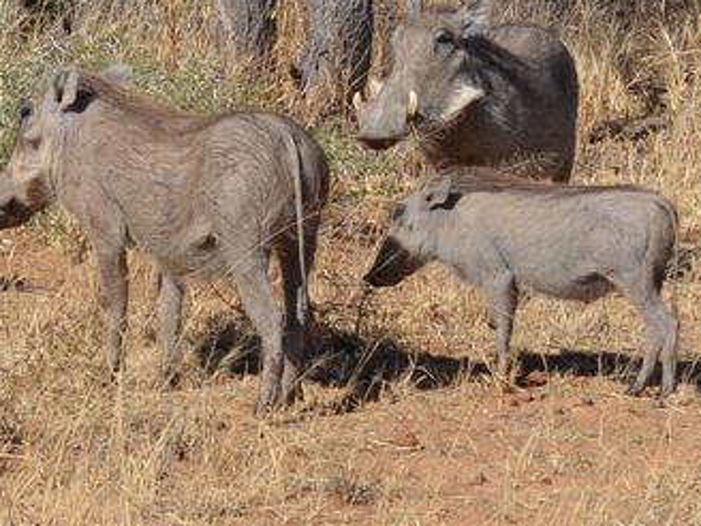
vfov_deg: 3.4
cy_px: -26
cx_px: 118
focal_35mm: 438
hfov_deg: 4.5
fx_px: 8870
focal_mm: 78
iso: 100
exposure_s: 1/320
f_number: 9
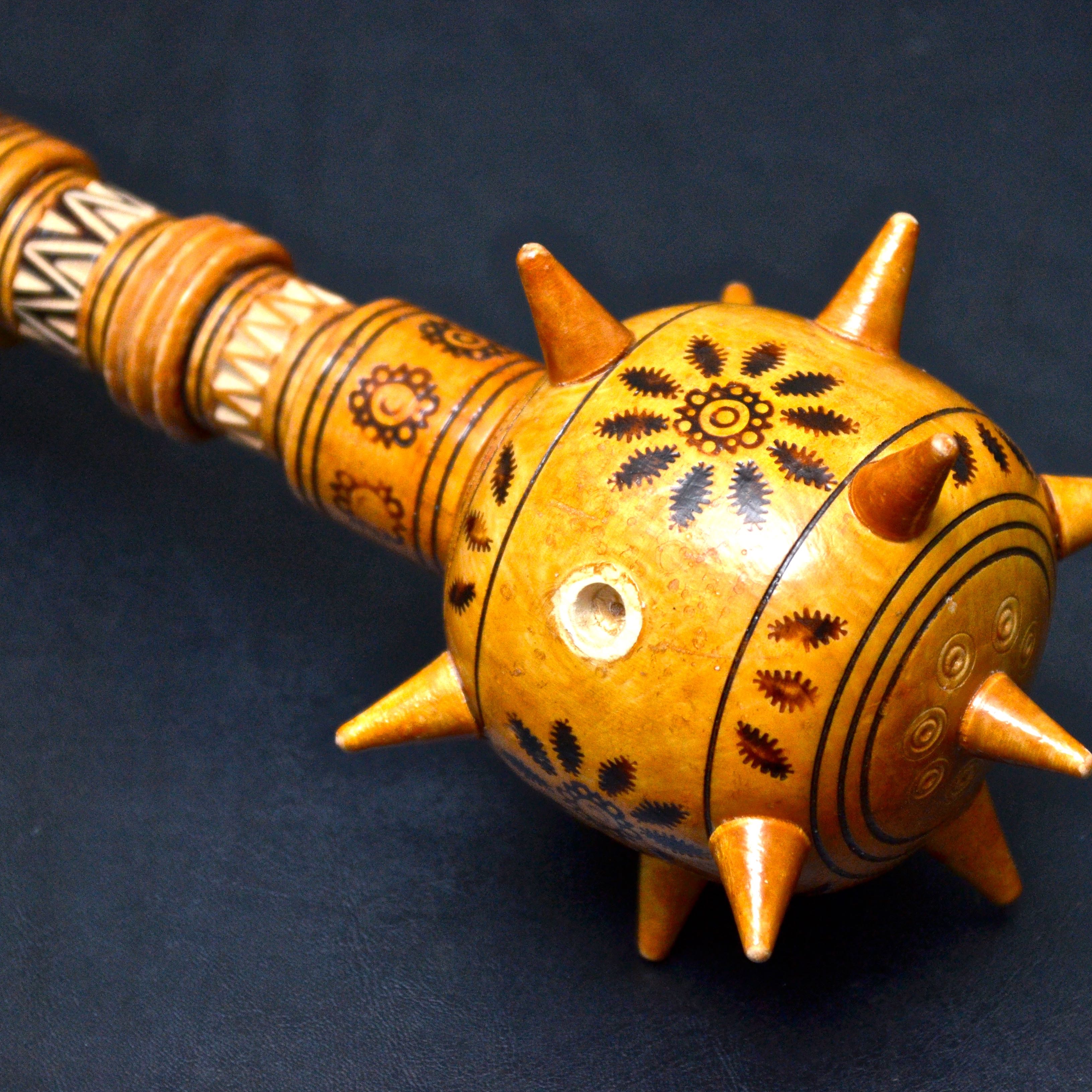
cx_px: 606
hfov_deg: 10.7
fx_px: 5840
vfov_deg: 10.7
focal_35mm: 164
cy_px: 546
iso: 800
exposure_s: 1/160
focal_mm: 85
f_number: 5.6
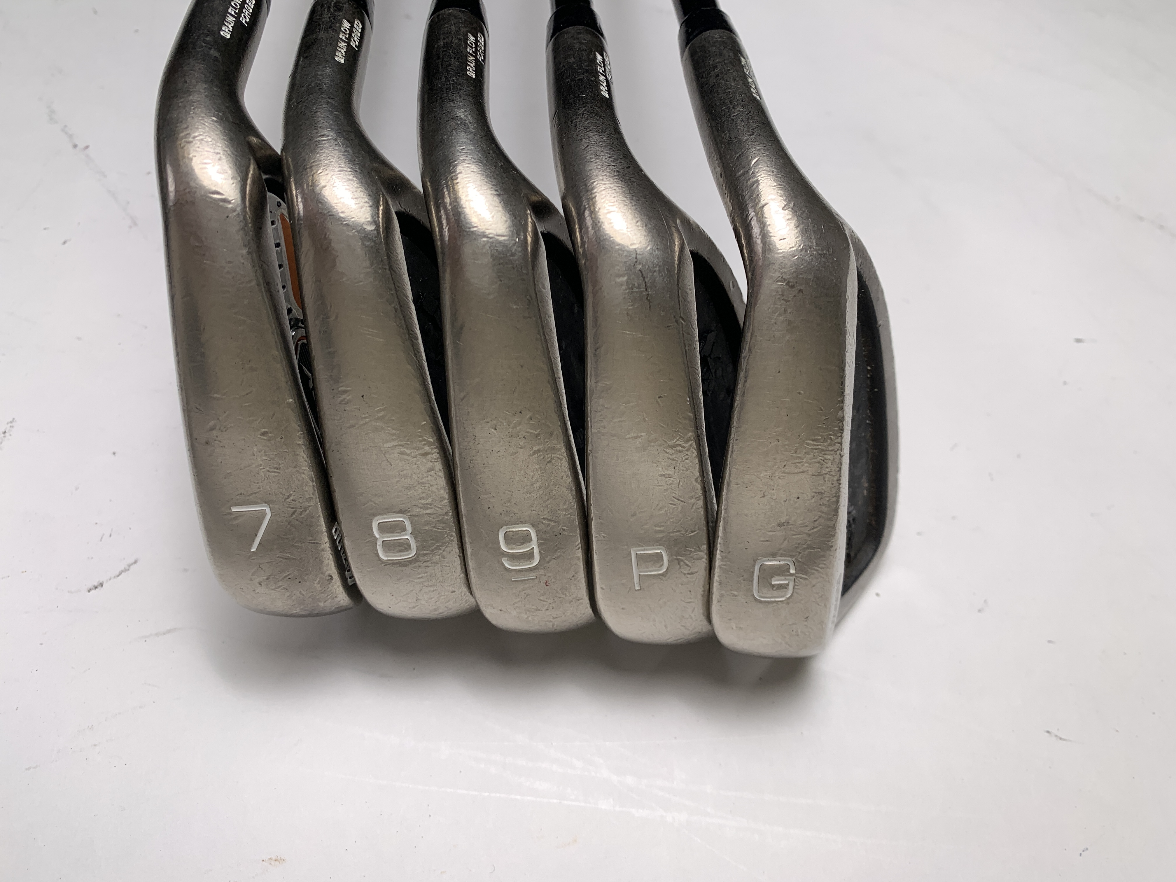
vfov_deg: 53.1
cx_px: 588
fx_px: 883
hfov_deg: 67.3
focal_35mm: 26
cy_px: 441
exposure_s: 1/540
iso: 25
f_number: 1.8
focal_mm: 4.25
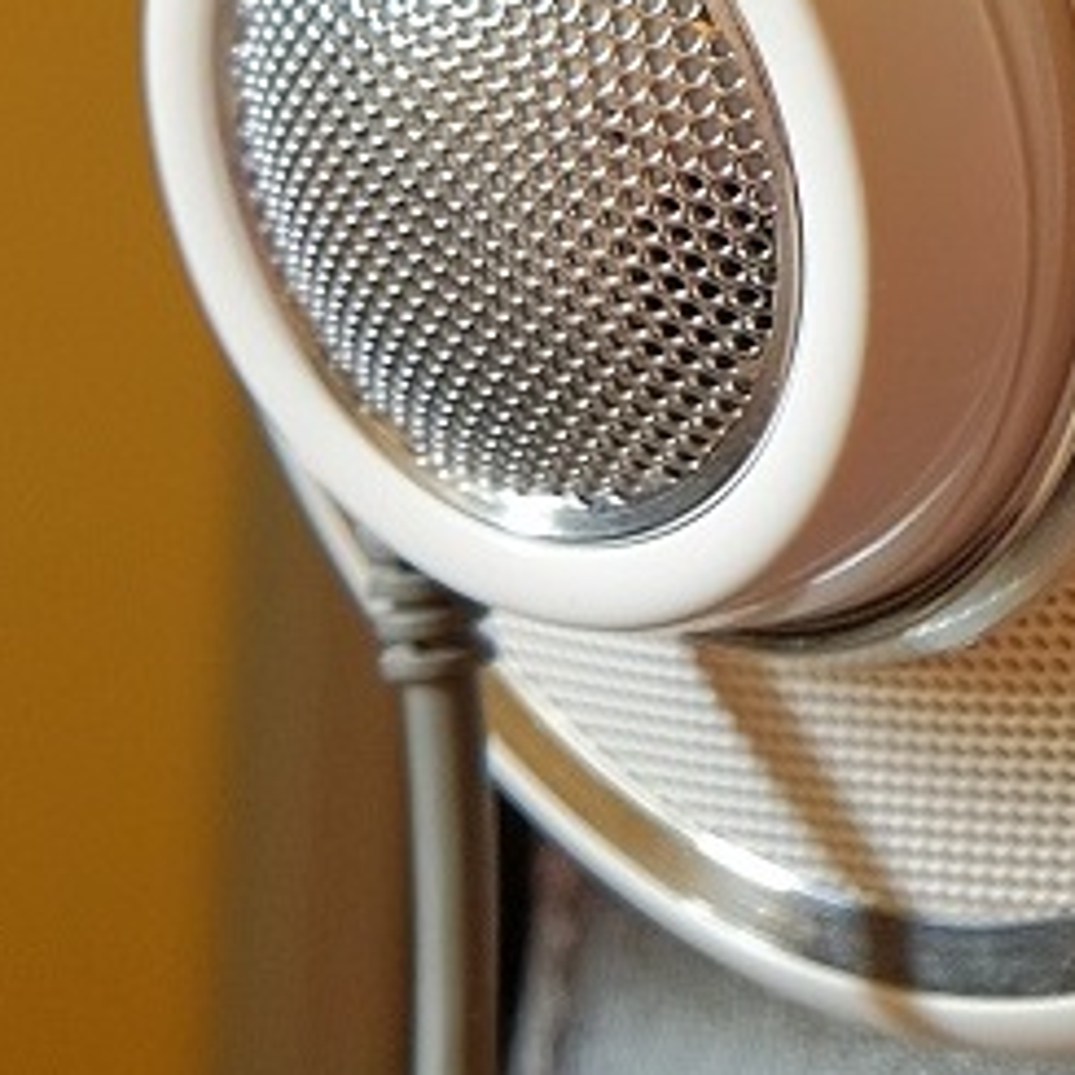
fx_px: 6640
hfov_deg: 9.1
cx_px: 1466
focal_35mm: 189
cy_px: -404
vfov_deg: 9.1
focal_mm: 30.2
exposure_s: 1/20
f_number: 4
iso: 800
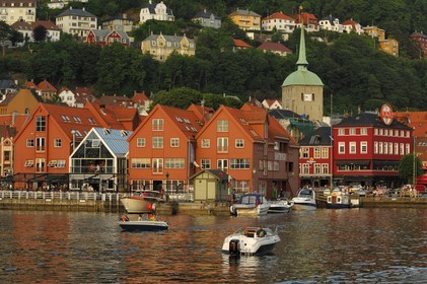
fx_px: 1244
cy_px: 142
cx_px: 214
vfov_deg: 13.0
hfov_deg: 19.5
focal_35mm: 105
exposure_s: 1/200
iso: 100
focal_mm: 70
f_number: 5
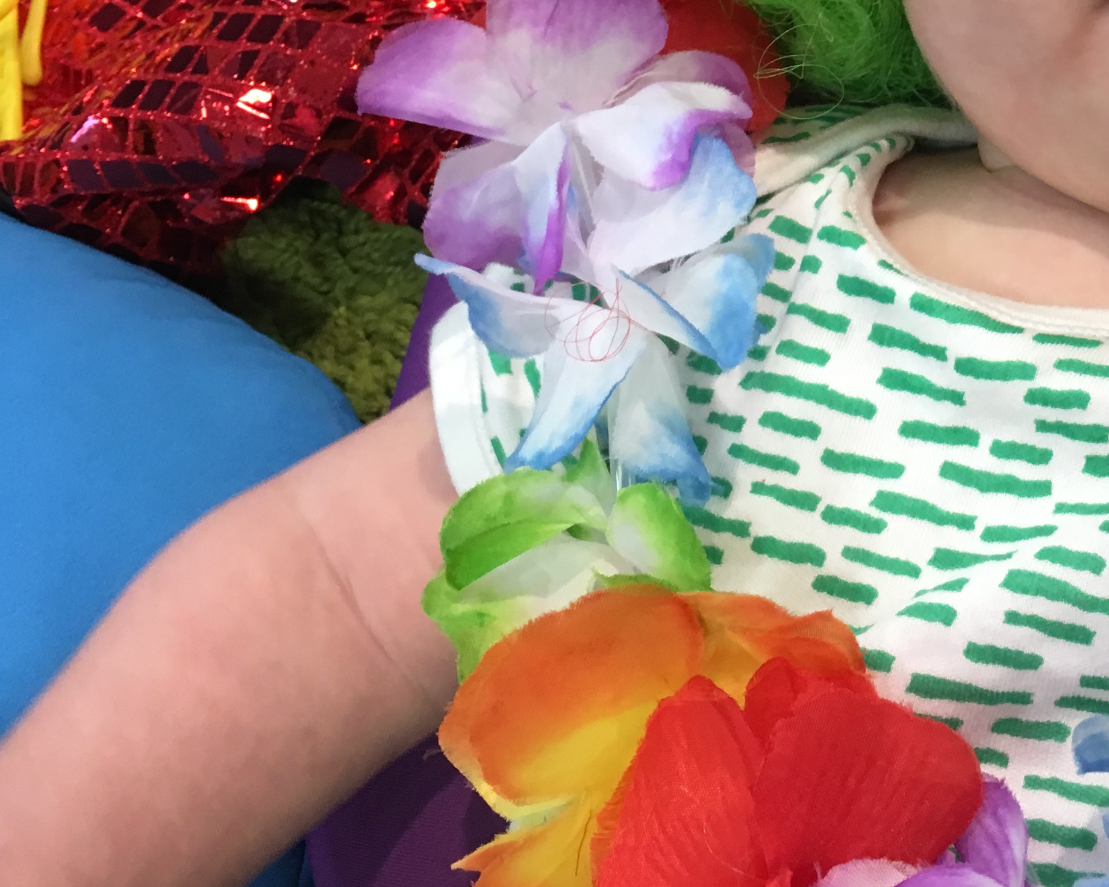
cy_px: 1
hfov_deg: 29.1
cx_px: 1019
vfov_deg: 23.6
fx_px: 2035
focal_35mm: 62
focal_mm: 4.15
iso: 100
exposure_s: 1/33
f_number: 2.2
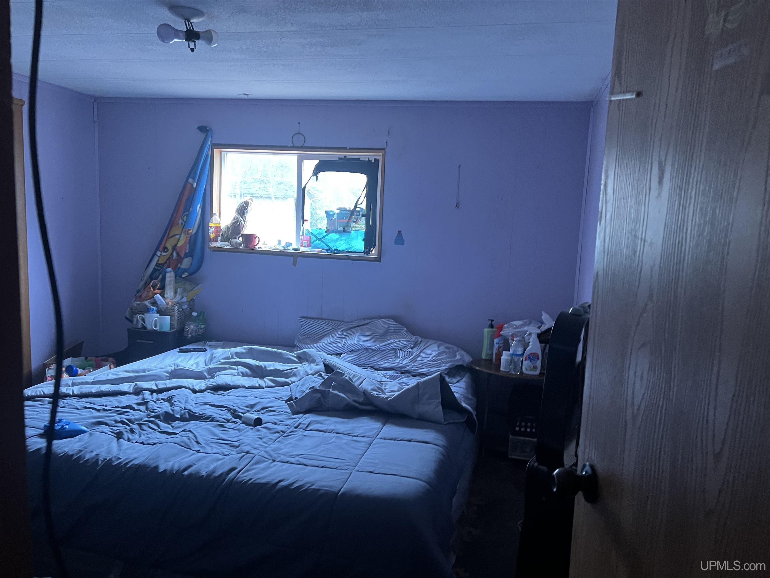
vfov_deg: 53.1
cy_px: 289
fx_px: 578
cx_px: 385
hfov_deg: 67.3
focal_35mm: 26
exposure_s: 1/60
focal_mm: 5.7
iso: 400
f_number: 1.5
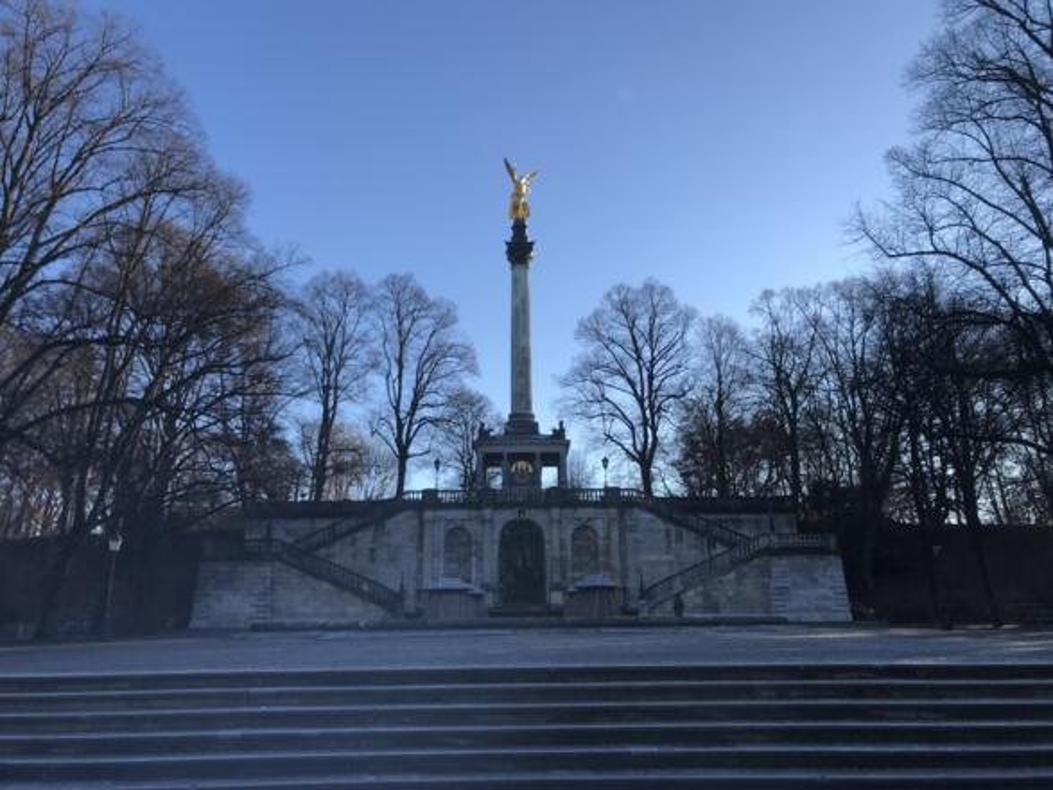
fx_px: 852
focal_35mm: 28
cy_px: 395
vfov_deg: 49.7
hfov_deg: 63.5
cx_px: 526
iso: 20
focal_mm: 3.99
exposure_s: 1/1212
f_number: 1.8
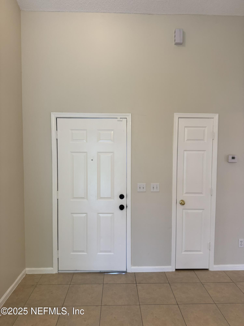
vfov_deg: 71.6
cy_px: 163
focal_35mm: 24
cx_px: 122
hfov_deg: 56.8
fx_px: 226
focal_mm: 6.76
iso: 200
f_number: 1.78
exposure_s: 1/120
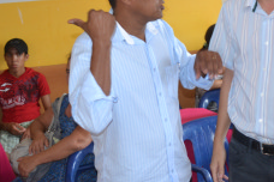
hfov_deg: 25.4
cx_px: 202
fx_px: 601
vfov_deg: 17.0
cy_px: 9
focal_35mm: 79
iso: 800
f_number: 3.8
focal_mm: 24
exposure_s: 1/60
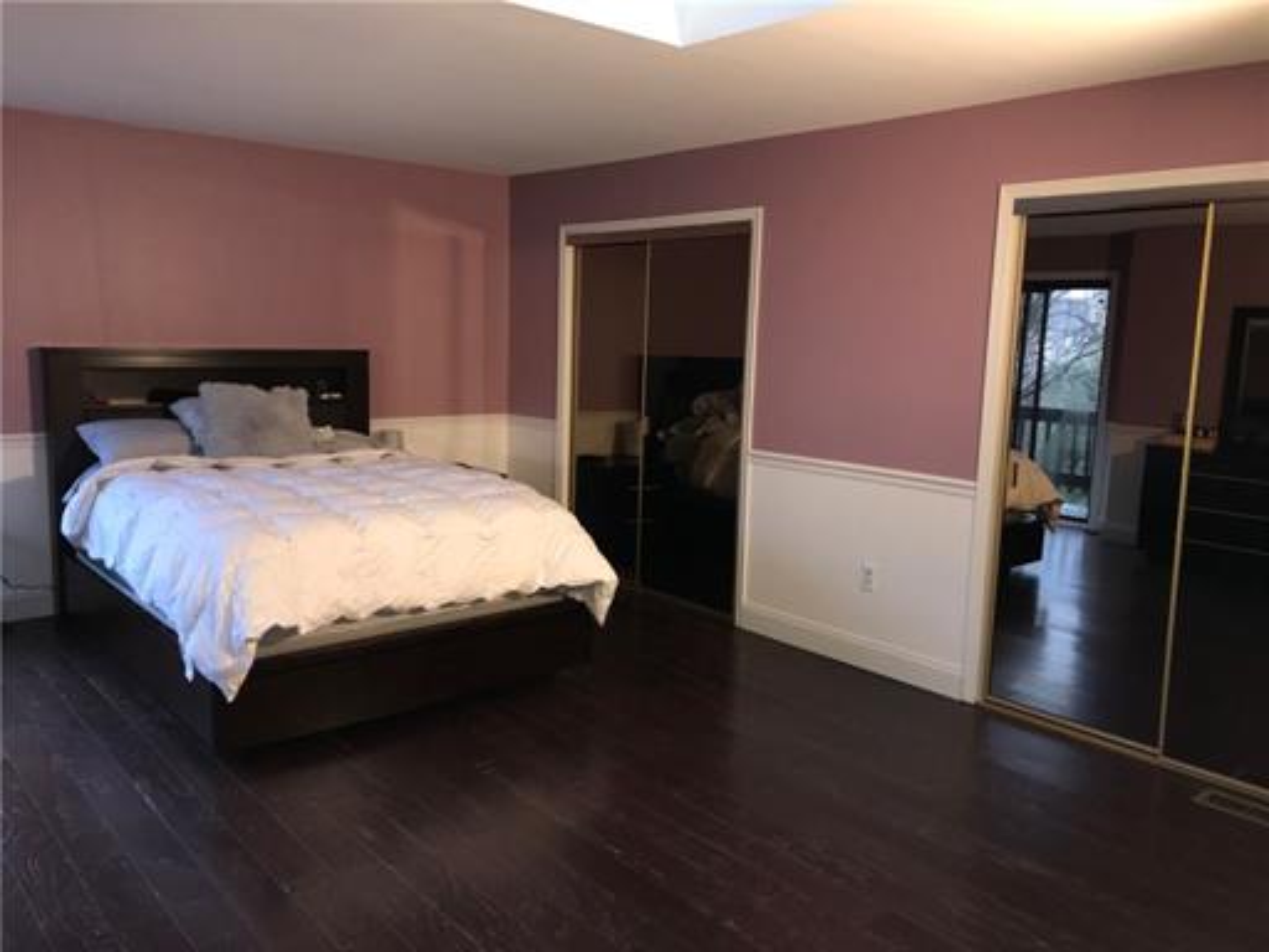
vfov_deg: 49.7
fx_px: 1026
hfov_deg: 63.4
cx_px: 634
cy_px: 476
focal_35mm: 28
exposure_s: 1/30
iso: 100
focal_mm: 3.99
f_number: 1.8
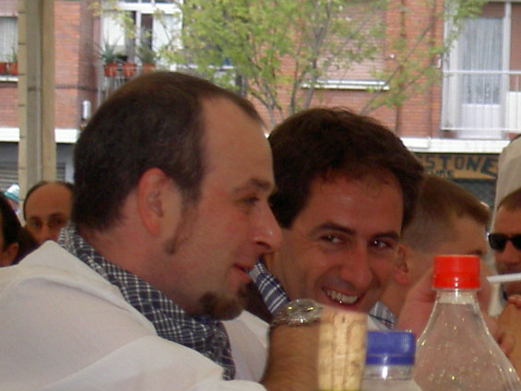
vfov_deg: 6.2
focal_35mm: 238
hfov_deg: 8.2
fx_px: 3583
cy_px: 247
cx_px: 686
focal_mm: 17.4
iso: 100
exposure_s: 1/78.1
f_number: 4.1
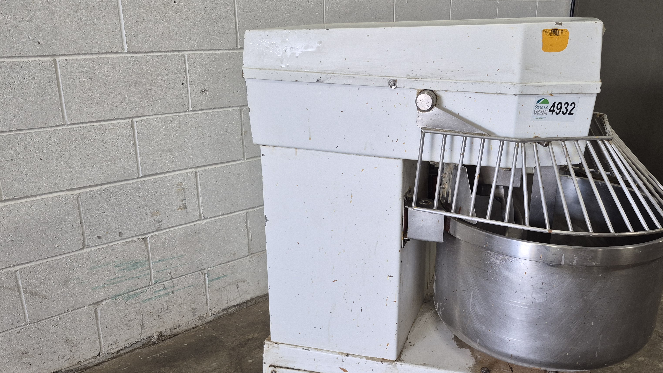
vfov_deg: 35.5
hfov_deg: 58.9
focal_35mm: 33
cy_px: 229
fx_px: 580
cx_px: 405
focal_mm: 5.4
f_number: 1.8
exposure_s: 1/120
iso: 100
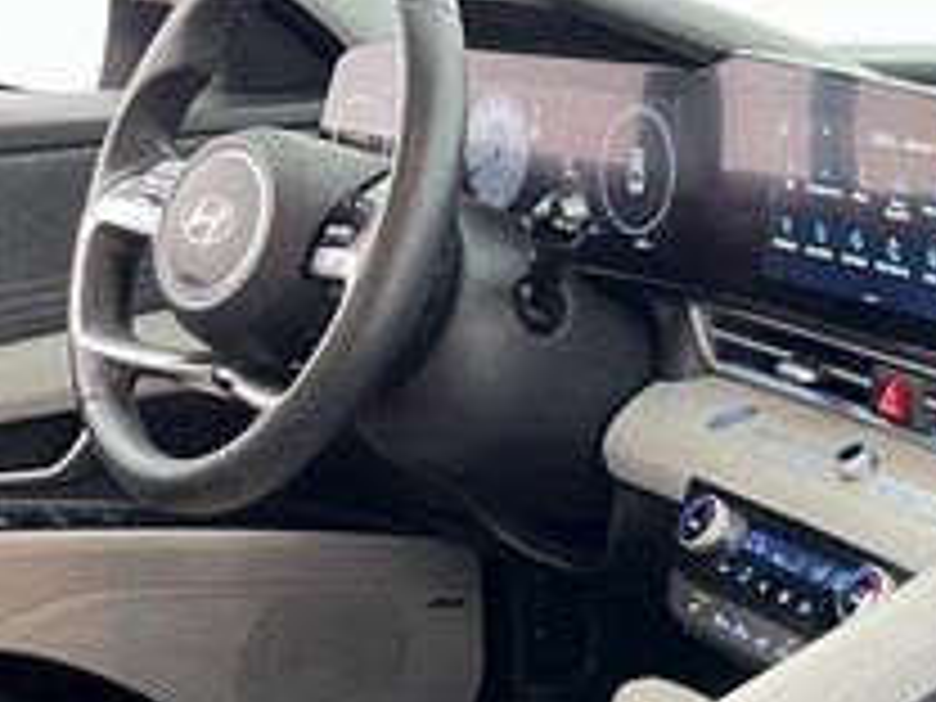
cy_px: 711
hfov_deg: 22.9
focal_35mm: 80
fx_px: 2163
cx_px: 1040
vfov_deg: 18.0
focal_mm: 5.1
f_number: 1.6
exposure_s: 1/40
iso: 400
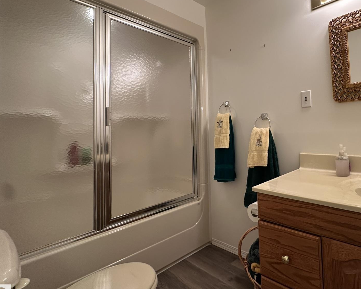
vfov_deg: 67.7
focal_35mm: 20
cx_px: 249
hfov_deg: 77.0
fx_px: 214
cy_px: 121
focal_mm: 2.22
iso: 200
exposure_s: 1/60
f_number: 2.2
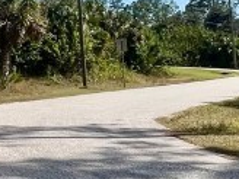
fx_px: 559
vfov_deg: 17.7
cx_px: -114
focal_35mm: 81
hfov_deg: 20.7
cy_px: -3
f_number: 1.8
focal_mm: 1.57
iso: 32
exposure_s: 1/1845
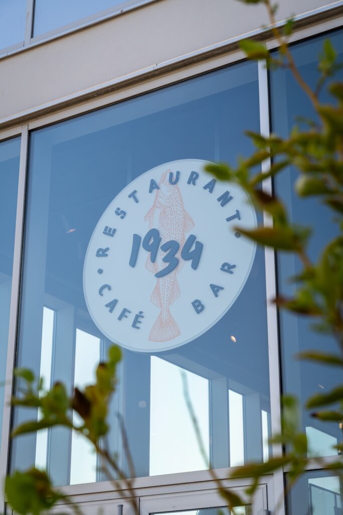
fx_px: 1000
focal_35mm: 70
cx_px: 172
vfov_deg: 28.8
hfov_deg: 19.5
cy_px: 258
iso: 100
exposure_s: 1/100
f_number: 7.1
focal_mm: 70
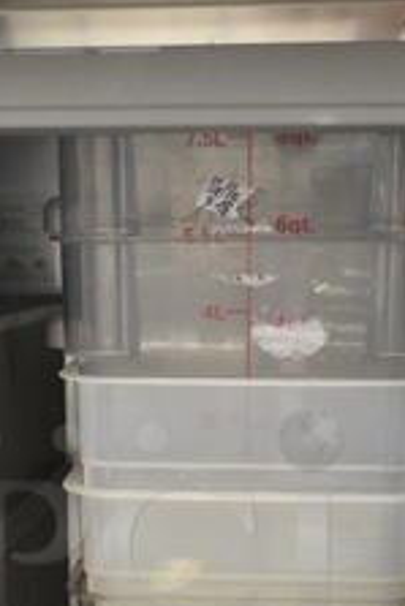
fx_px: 1247
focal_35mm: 74
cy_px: 549
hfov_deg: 18.4
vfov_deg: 26.4
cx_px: 152
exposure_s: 1/30
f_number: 3.5
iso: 1800
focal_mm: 18
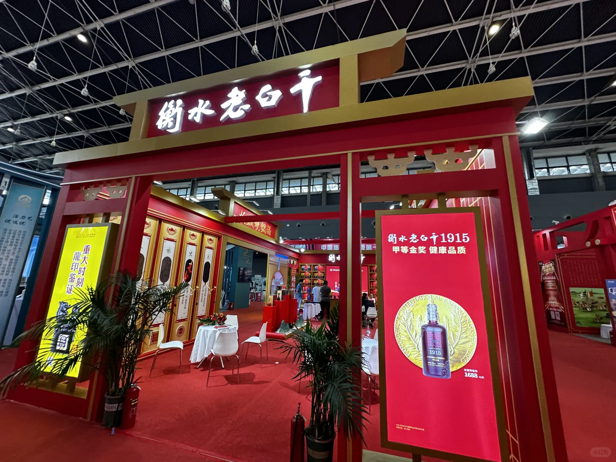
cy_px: 231
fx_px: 249
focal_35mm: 14
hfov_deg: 102.1
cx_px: 308
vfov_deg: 85.7
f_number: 2.2
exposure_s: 1/100
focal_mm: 2.22
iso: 80
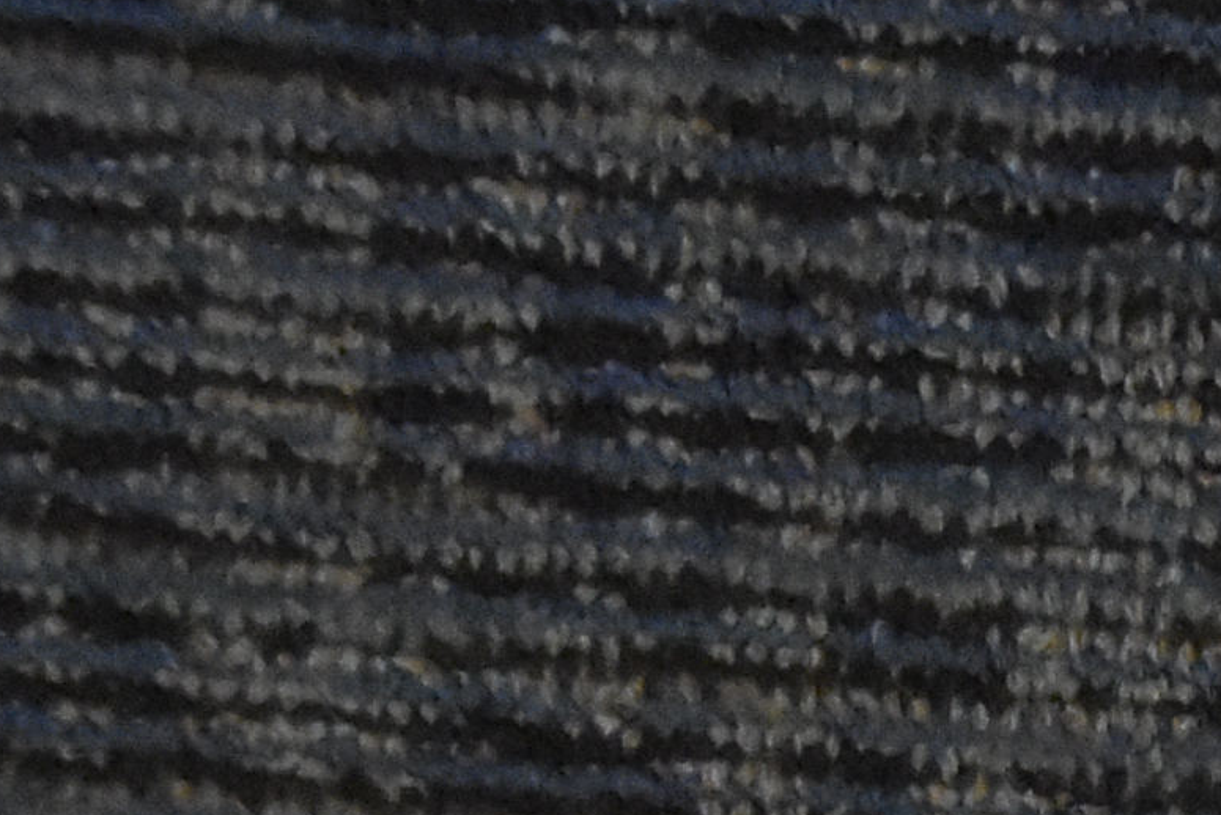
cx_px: 3427
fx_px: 10619
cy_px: 2165
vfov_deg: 4.3
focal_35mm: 313
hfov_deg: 6.2
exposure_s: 1/60
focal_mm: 36
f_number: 4.2
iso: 8000
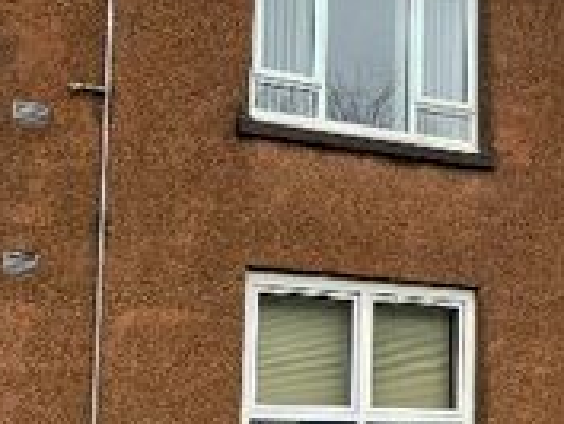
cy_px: 260
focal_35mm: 103
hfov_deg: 17.6
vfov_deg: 14.4
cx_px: 774
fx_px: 1679
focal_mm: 5.1
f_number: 1.6
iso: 32
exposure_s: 1/166
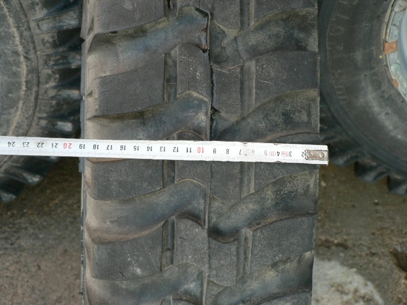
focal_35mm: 68
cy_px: 152
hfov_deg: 28.6
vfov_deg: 21.6
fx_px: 800
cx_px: 204
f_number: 3.2
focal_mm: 11.4
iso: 100
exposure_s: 1/80
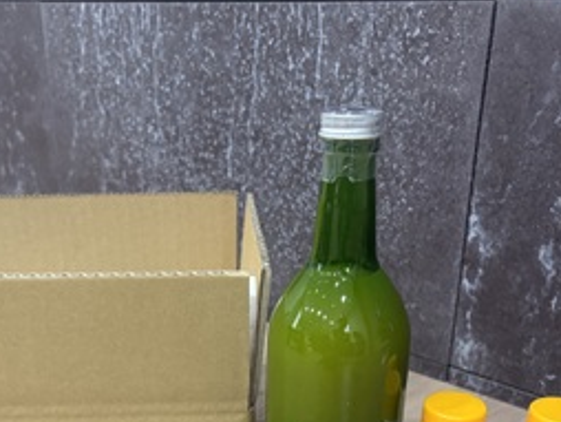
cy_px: 376
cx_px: 198
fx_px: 795
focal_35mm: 49
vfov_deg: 28.6
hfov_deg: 38.5
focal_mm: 5.96
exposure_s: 1/60
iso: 320
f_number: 1.6
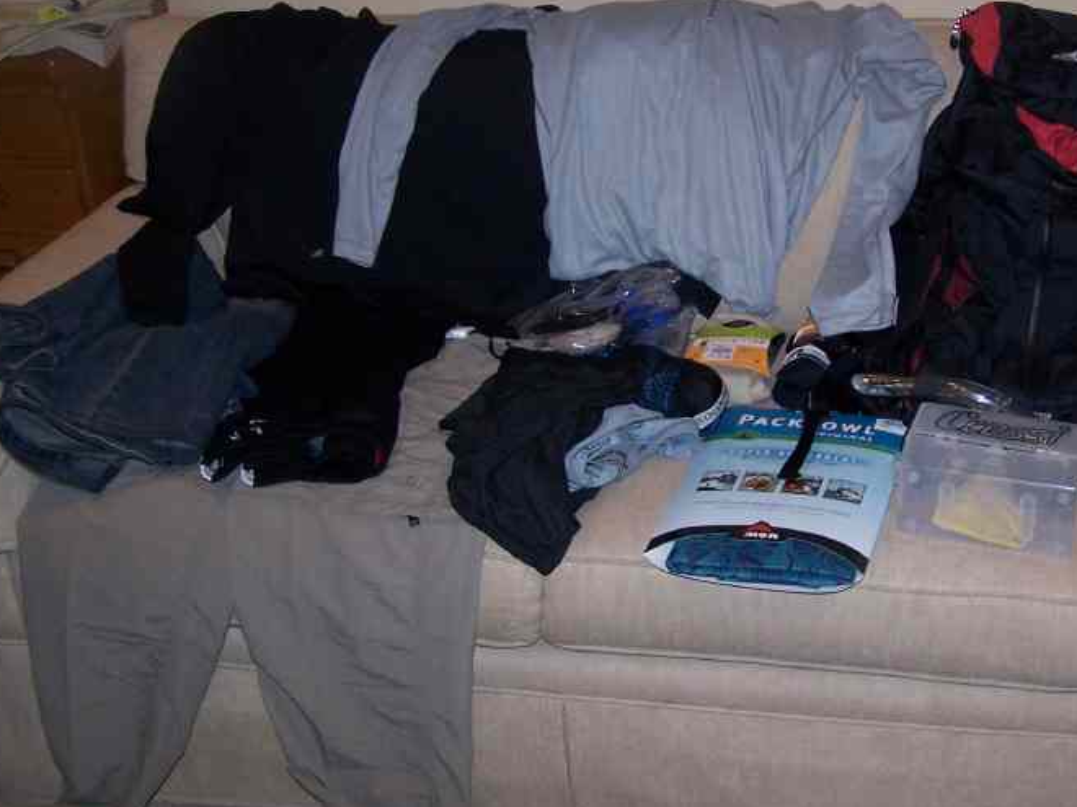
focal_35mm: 53
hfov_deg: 35.8
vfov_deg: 27.5
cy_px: 373
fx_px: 1649
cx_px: 726
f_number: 2.8
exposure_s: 1/60
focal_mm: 6.3
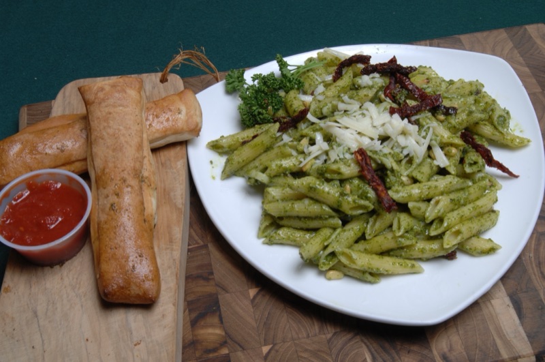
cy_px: 181
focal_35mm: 52
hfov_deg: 37.9
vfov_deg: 25.7
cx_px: 272
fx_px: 794
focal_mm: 35
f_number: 14
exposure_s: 1/125
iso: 100
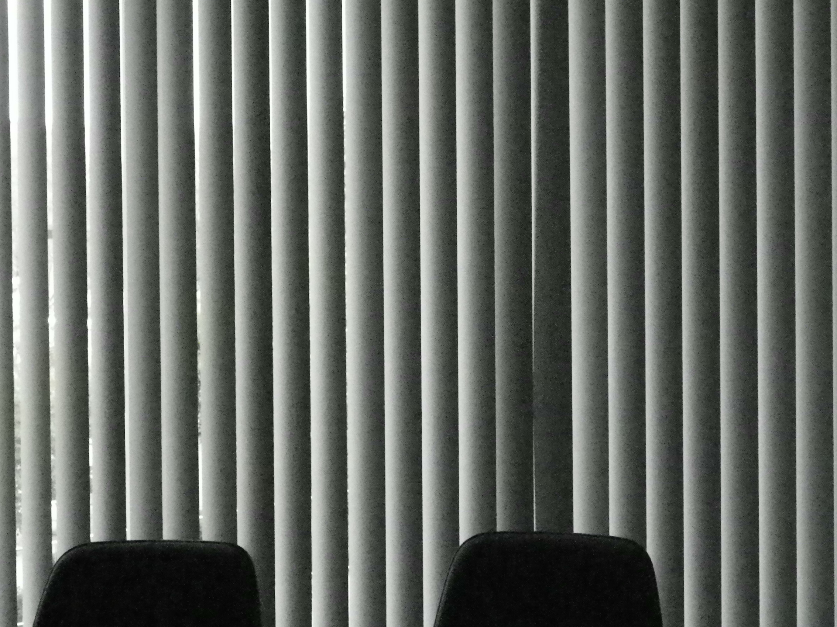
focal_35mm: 60
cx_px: 473
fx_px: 1451
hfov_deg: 32.1
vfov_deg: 24.4
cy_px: 266
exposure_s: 1/320
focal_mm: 6.1
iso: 1600
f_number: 4.6
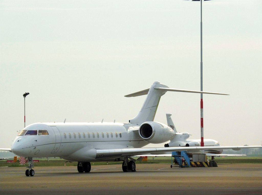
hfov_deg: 6.4
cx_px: 131
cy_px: 98
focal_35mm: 312
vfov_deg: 4.7
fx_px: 2356
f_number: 6.3
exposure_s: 1/100
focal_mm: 55.7
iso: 200
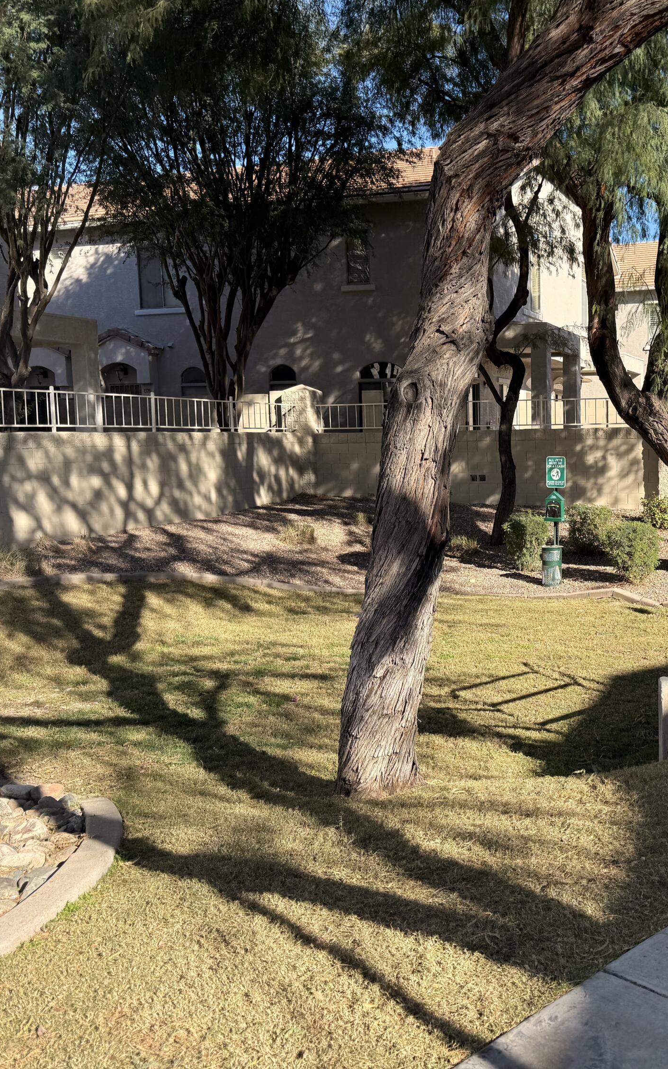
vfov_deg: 56.7
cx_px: 522
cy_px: 534
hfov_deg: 36.2
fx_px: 990
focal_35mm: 34
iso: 100
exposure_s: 1/2299
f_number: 1.78
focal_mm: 6.76
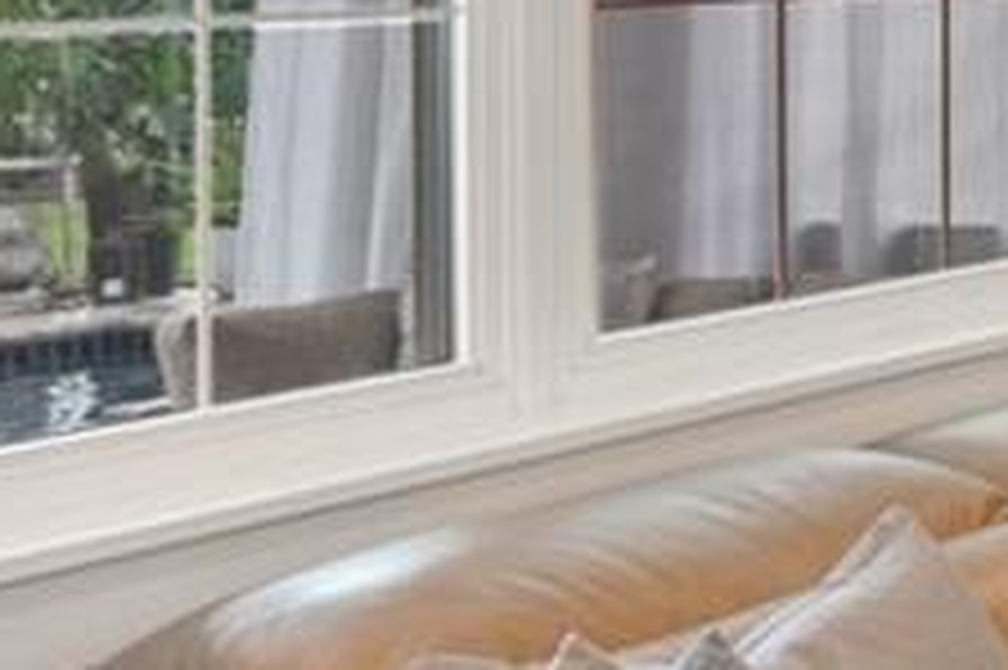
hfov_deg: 13.7
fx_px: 2798
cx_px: 2498
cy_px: -97
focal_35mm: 100
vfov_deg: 13.4
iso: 250
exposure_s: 1/1.67
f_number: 7.1
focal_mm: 14
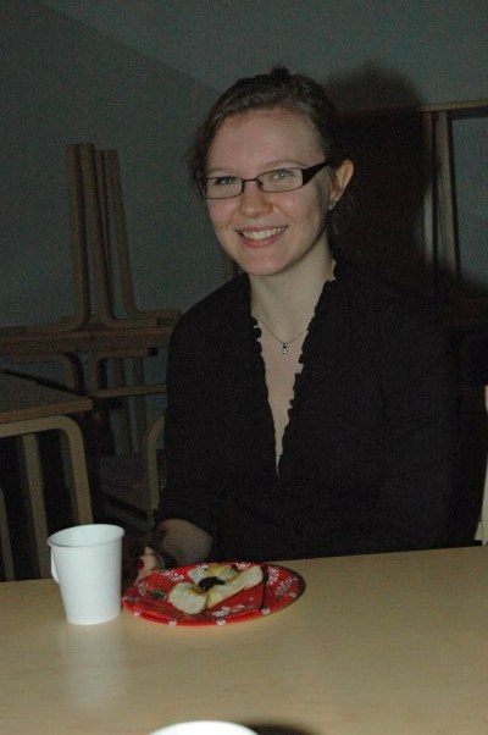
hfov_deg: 26.4
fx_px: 1039
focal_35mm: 51
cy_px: 368
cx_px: 244
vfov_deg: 38.9
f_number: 7.1
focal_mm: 34
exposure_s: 1/60
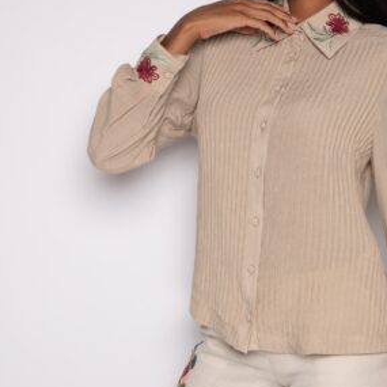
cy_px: 185
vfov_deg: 20.2
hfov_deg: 20.1
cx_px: 270
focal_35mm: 86
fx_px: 1088
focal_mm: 48
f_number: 7.1
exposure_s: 1/160
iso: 200
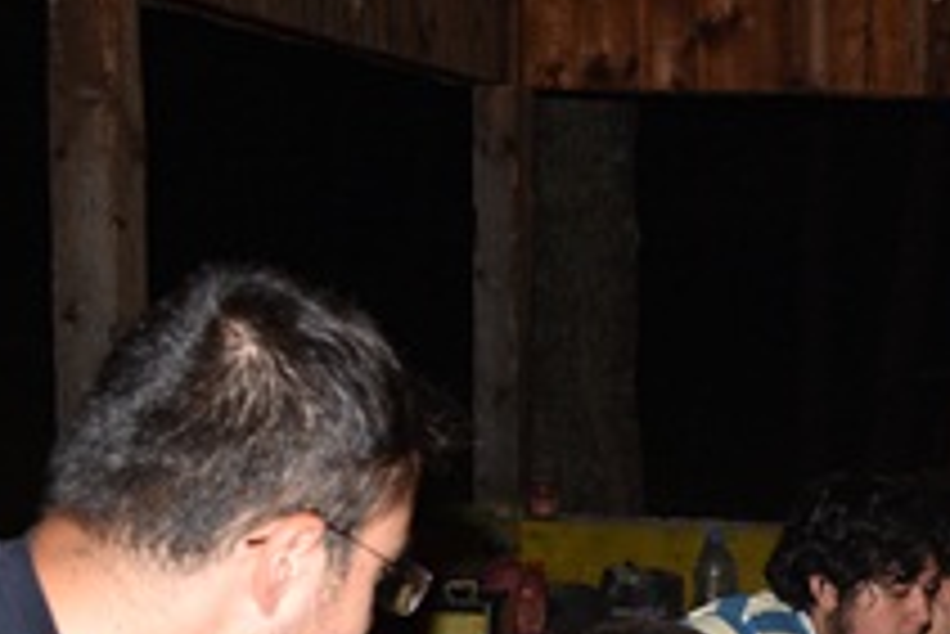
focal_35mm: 97
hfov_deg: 19.9
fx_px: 2561
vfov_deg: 13.7
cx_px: 1099
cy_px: 767
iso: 100
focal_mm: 22
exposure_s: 1/200
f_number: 4.5
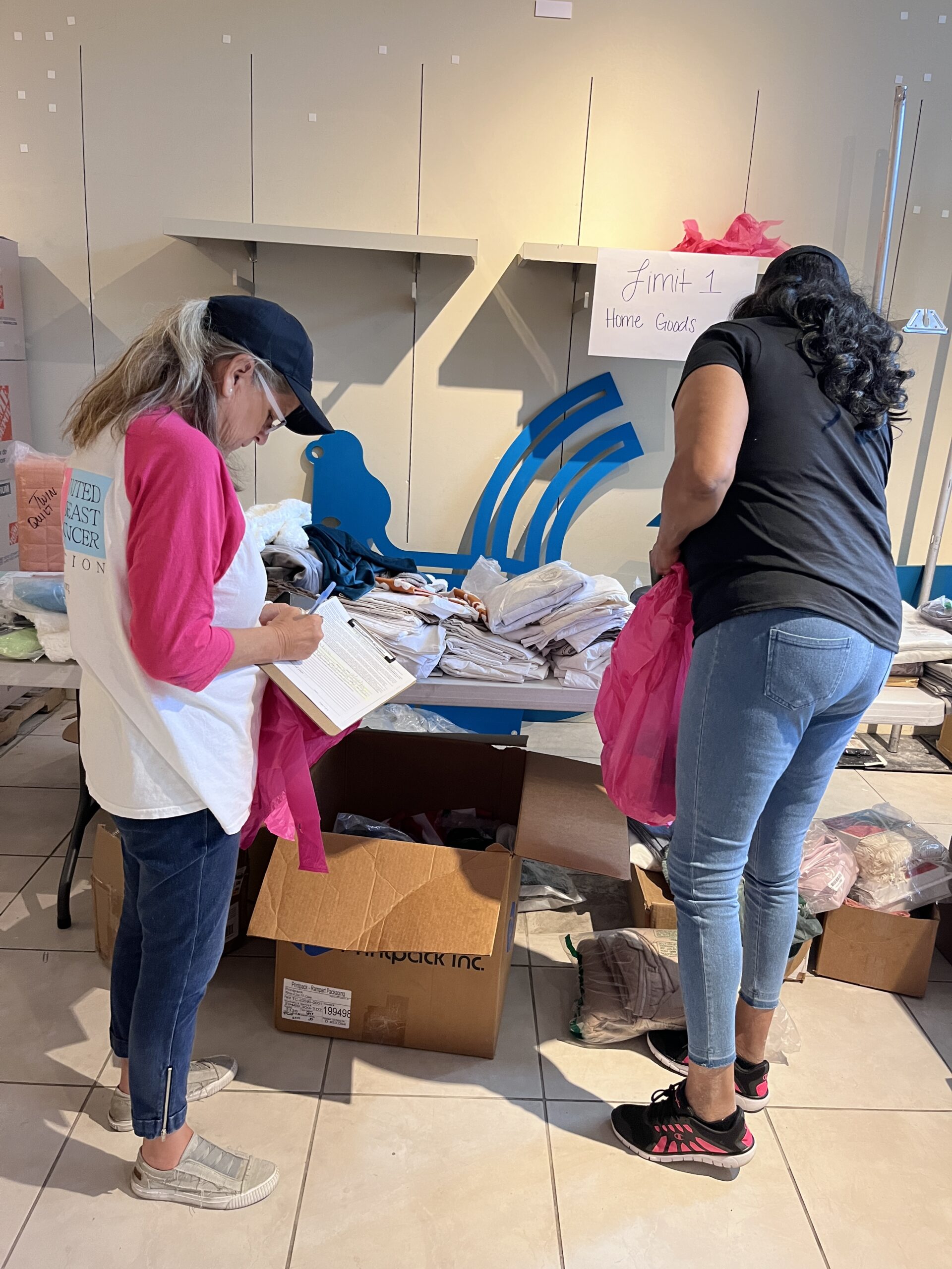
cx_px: 476
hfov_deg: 53.1
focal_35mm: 26
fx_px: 953
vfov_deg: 67.3
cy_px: 634
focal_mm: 5.1
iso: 250
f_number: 1.6
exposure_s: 1/60
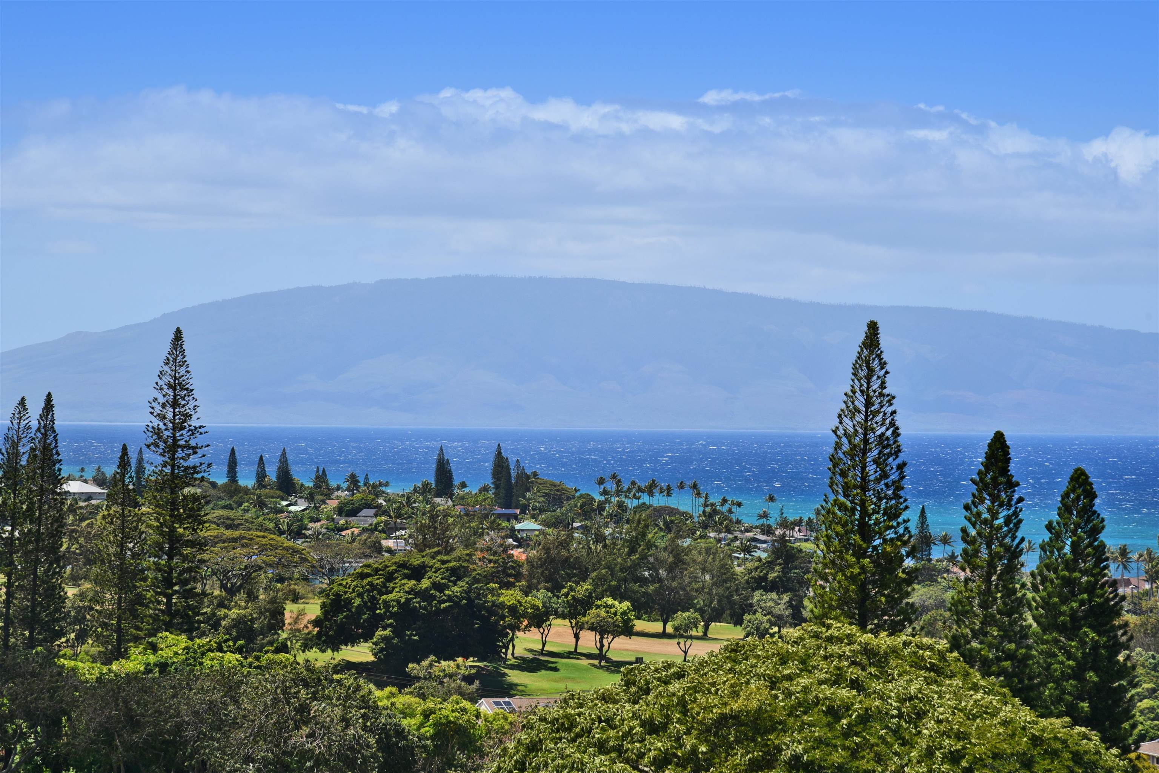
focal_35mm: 120
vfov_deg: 11.4
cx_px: 580
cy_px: 386
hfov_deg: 17.1
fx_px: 3864
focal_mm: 120
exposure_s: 1/200
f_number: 11
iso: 100
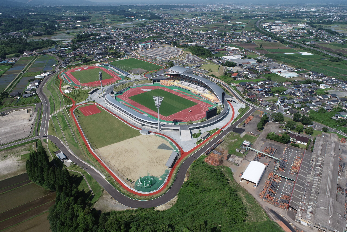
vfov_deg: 53.1
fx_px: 231
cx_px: 174
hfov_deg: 73.7
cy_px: 116
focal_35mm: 24
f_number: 6.3
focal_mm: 8.8
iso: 100
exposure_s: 1/640
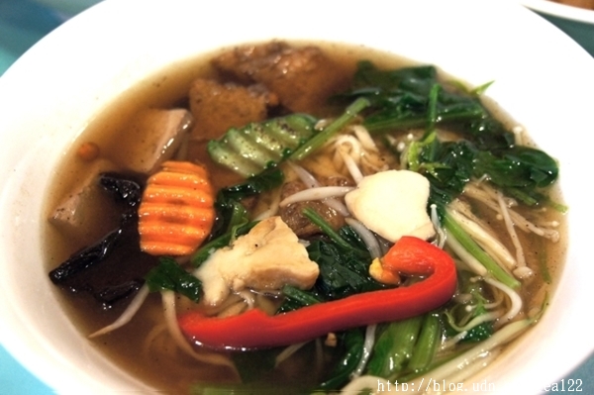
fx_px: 1039
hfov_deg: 31.9
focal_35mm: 63
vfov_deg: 21.5
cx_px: 297
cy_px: 198
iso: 1600
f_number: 5
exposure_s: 1/60
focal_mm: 42
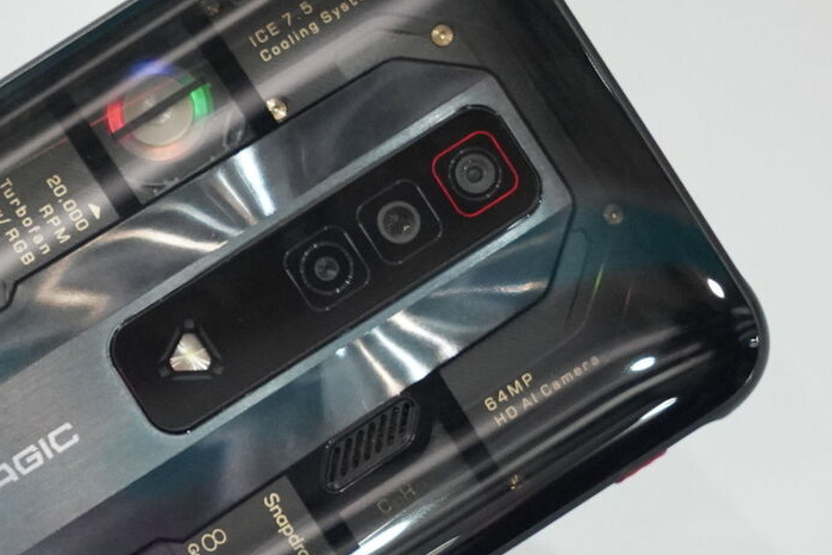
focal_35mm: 162
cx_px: 12
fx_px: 3744
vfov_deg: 8.4
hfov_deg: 12.5
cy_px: 500
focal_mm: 59
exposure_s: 1/160
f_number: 6.3
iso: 6400
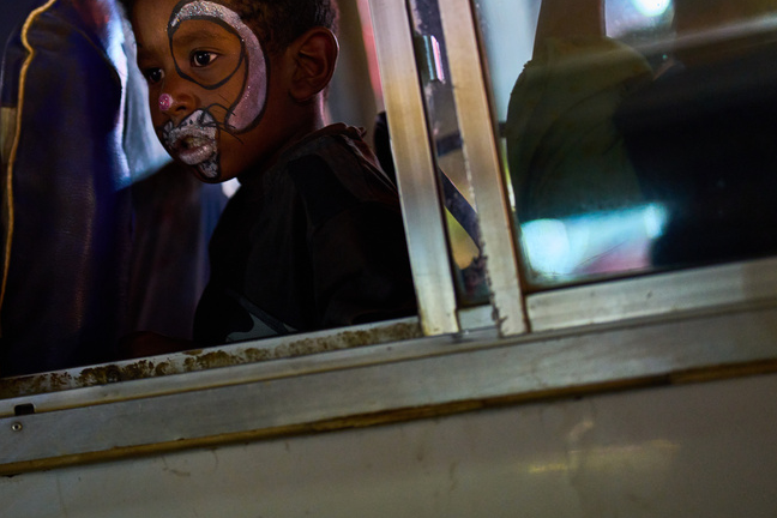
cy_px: 114
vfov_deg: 17.2
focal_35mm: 79
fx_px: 1705
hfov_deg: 25.4
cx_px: 219
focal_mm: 50
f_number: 1.4
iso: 1600
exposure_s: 1/125
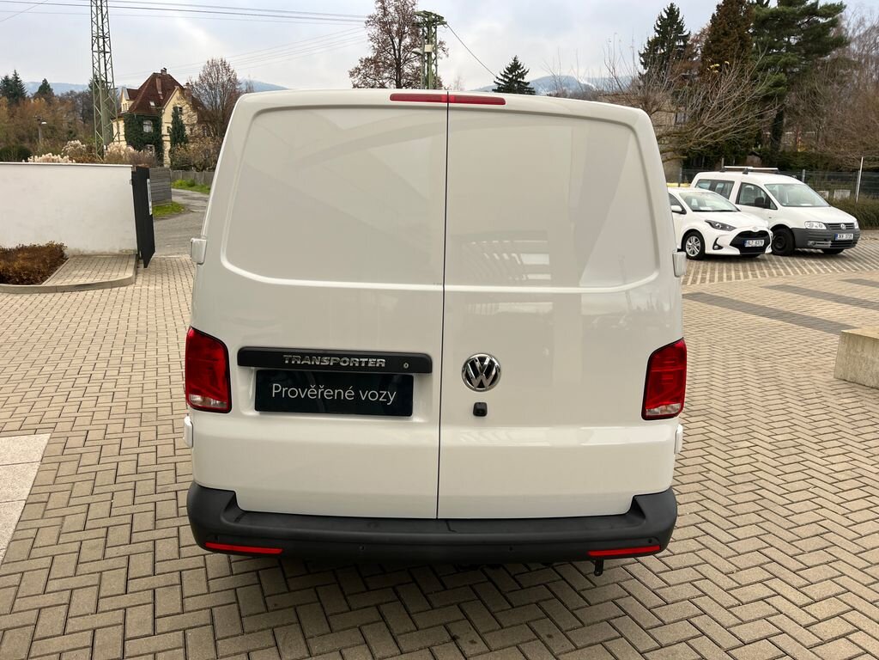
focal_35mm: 26
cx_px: 440
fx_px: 660
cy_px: 330
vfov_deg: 53.1
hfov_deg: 67.3
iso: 50
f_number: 1.6
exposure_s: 1/312
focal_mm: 5.1
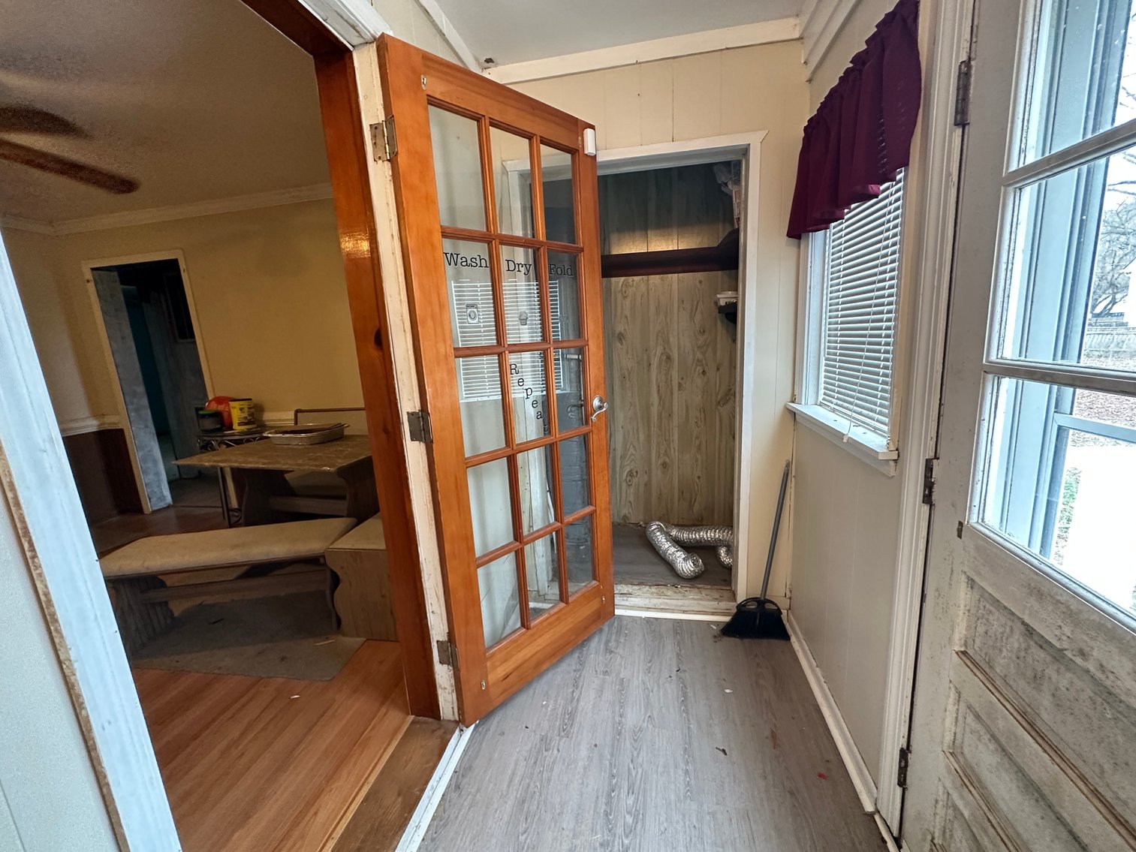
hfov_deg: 102.1
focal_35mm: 14
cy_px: 426
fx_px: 459
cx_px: 568
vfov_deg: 85.7
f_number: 2.2
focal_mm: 2.22
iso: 400
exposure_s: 1/60
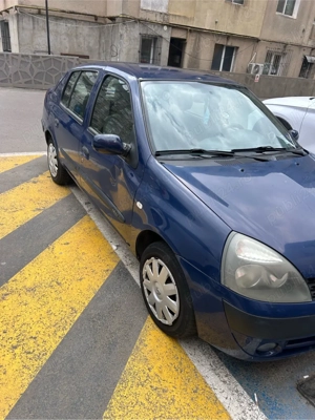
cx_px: 158
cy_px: 210
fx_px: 315
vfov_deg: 67.3
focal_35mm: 26
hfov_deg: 53.1
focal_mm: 5.7
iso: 50
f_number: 1.5
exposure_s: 1/1038
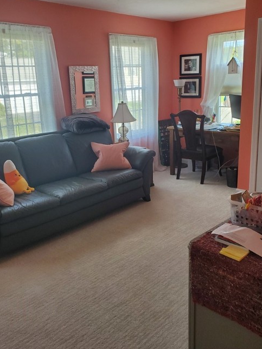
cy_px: 159
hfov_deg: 45.4
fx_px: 313
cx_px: 129
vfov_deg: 58.3
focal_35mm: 31
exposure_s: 1/87
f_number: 2.4
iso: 125
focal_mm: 4.3
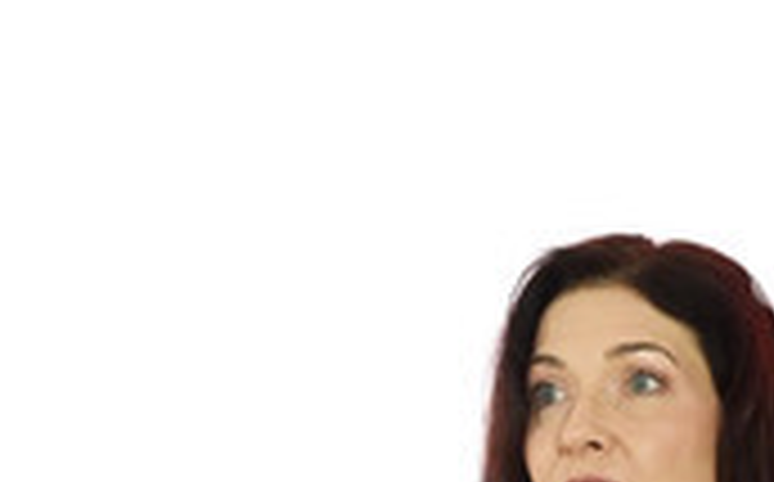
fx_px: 5498
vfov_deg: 4.9
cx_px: 554
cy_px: 878
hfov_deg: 8.0
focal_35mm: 261
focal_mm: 110
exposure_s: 1/200
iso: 3200
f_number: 7.1
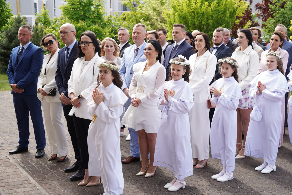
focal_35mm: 51
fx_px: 414
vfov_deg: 26.5
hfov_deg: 38.9
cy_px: 98
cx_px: 146
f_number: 5
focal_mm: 51
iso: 100
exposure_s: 1/200
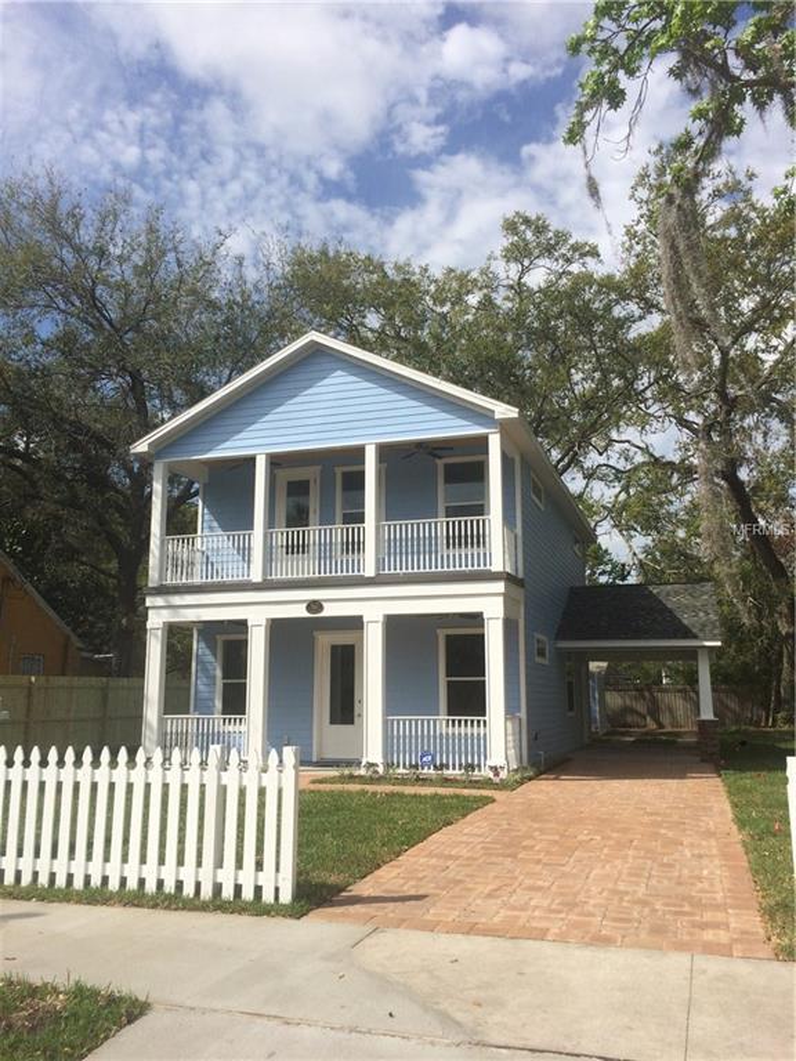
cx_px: 398
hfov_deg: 48.2
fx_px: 889
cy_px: 530
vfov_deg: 61.7
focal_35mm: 29
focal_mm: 4.15
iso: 32
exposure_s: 1/3731
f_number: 2.2
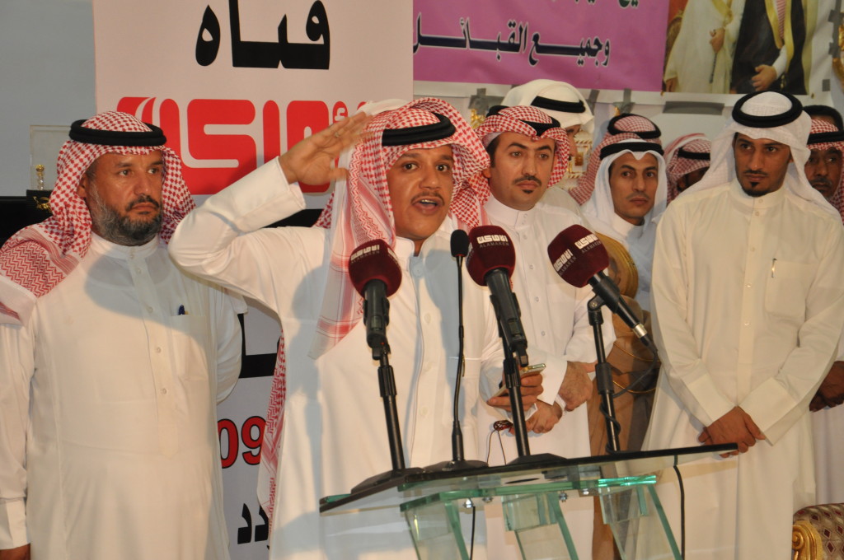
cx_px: 422
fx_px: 2037
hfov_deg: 23.4
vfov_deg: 15.7
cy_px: 280
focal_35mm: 87
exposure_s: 1/80
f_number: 6.3
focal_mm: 58
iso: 1000
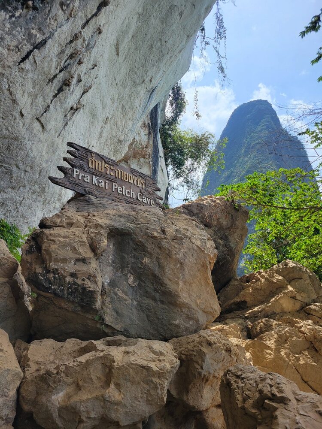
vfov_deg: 67.3
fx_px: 322
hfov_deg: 53.1
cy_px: 214
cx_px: 161
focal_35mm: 26
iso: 40
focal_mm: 5.4
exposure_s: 1/1576
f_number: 1.8
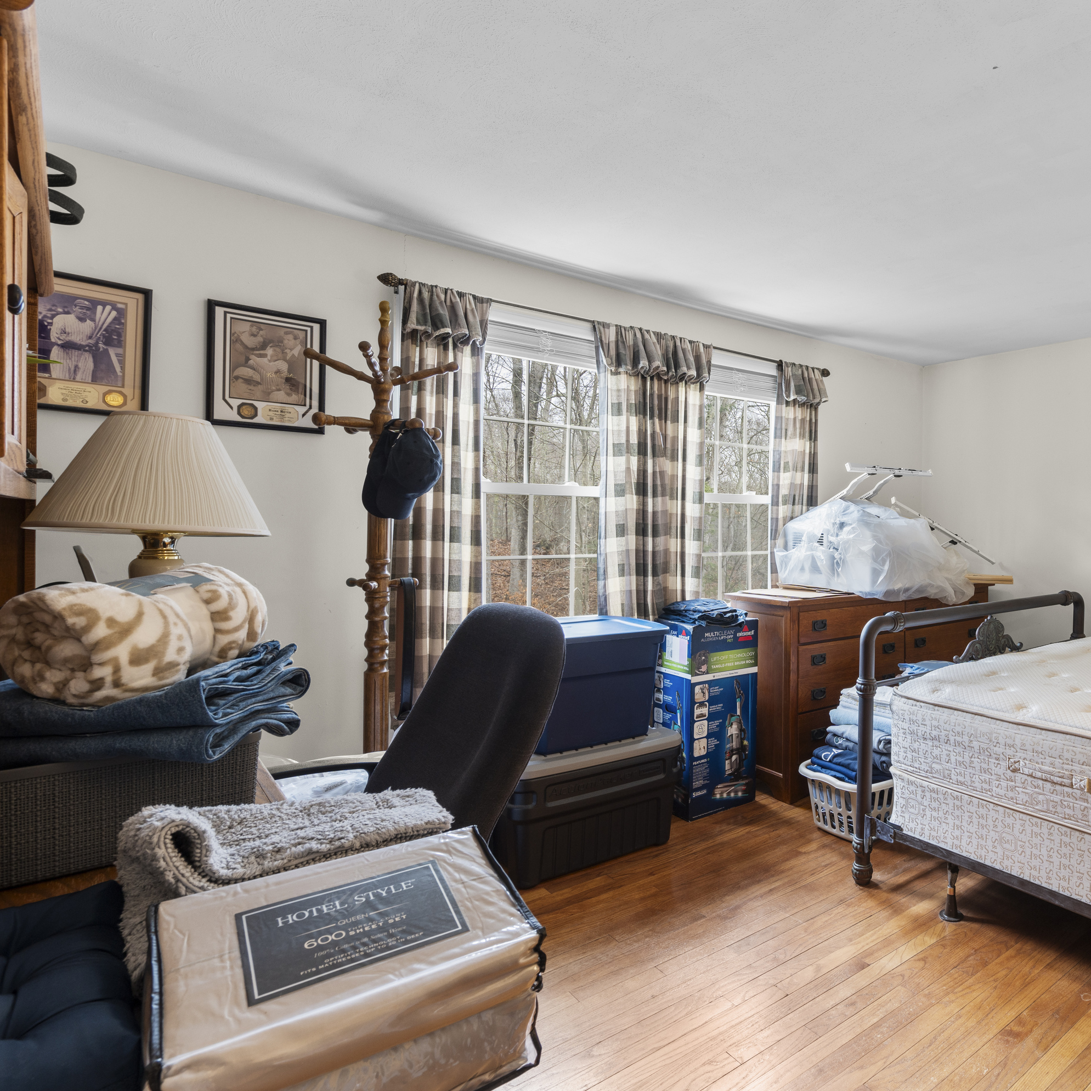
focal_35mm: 21
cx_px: 834
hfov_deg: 67.0
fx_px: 749
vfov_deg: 72.1
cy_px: 534
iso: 200
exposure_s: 2.5
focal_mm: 16
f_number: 9
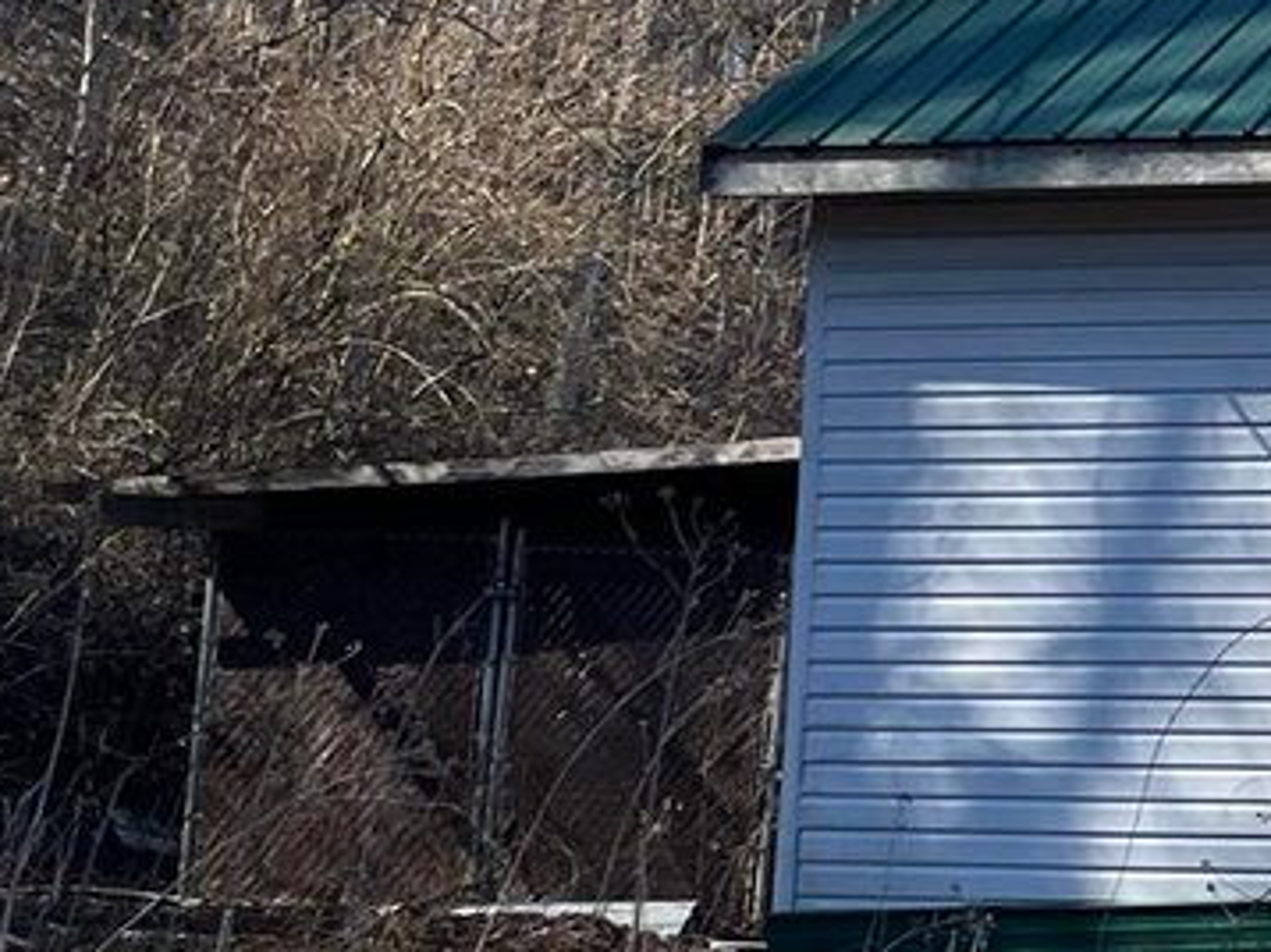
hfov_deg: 15.7
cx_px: 2153
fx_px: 4036
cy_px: 524
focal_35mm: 110
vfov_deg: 13.4
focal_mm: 5.1
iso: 50
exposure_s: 1/1252
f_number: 1.6
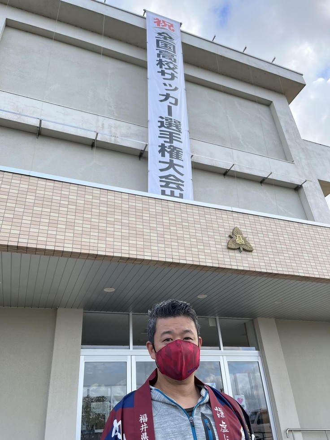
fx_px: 330
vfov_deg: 67.3
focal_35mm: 26
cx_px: 165
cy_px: 220
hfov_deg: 53.1
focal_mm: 5.1
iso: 50
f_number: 1.6
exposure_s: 1/913
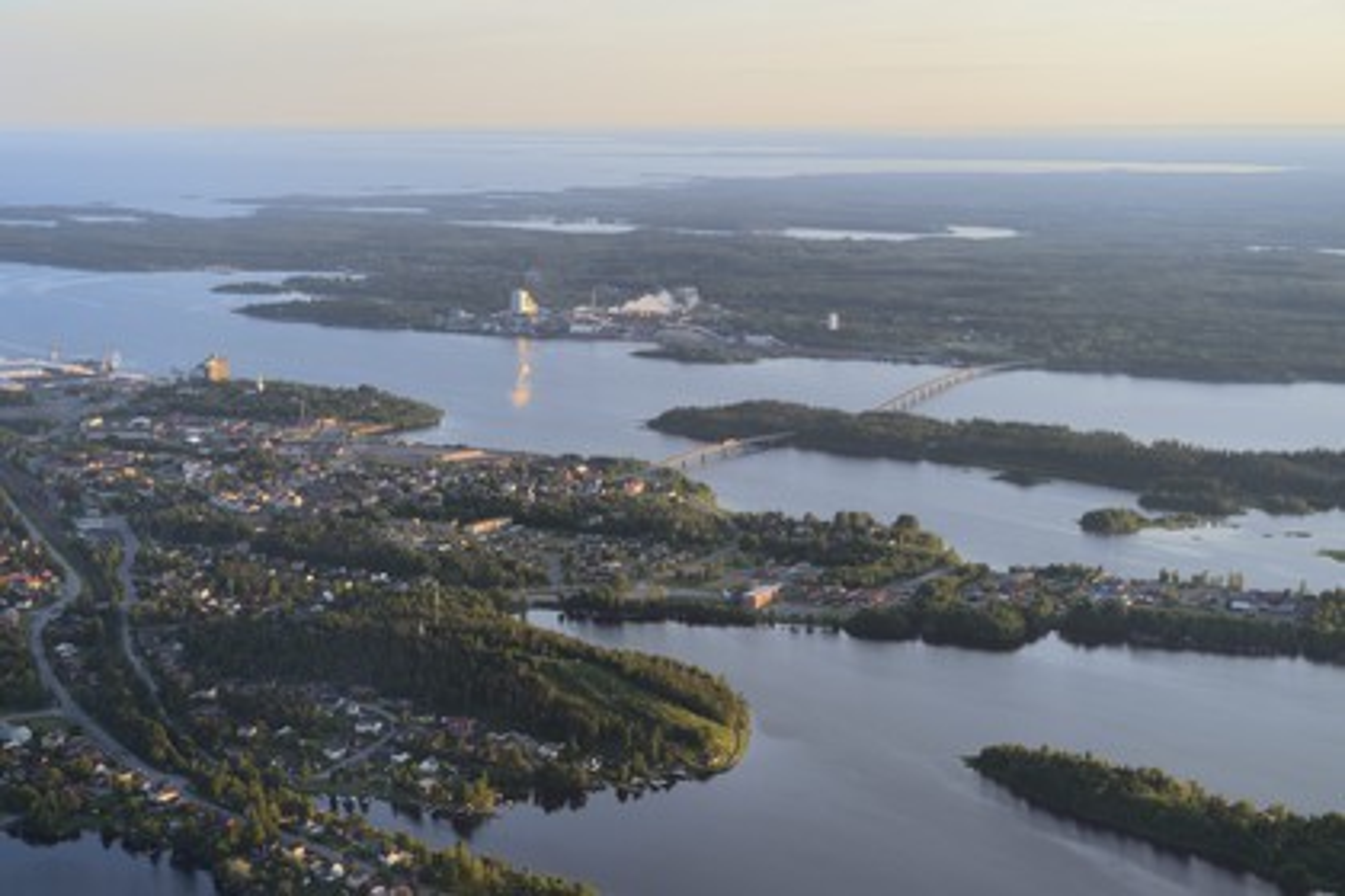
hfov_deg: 28.8
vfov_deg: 19.5
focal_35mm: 70
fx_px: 2615
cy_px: 448
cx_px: 672
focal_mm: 70
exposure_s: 1/200
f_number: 5
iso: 400
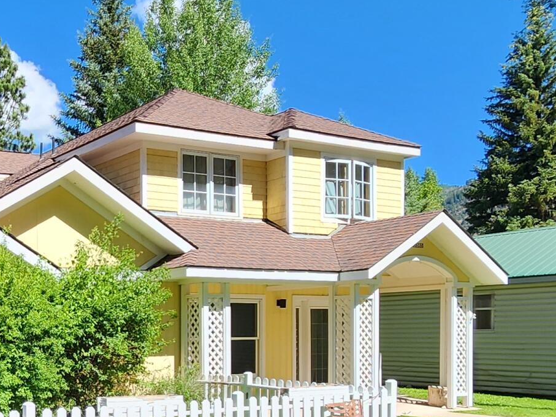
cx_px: 28
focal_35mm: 43
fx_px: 691
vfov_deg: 32.3
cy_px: 354
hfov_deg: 39.7
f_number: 2.2
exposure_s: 1/1170
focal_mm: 2.2
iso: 50
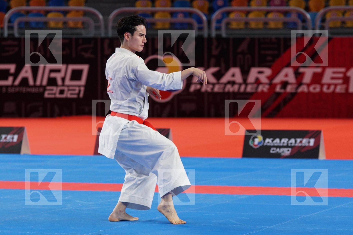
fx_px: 1765
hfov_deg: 11.4
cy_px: 118
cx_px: 176
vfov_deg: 7.6
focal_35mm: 180
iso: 800
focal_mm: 120
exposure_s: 1/400
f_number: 3.2
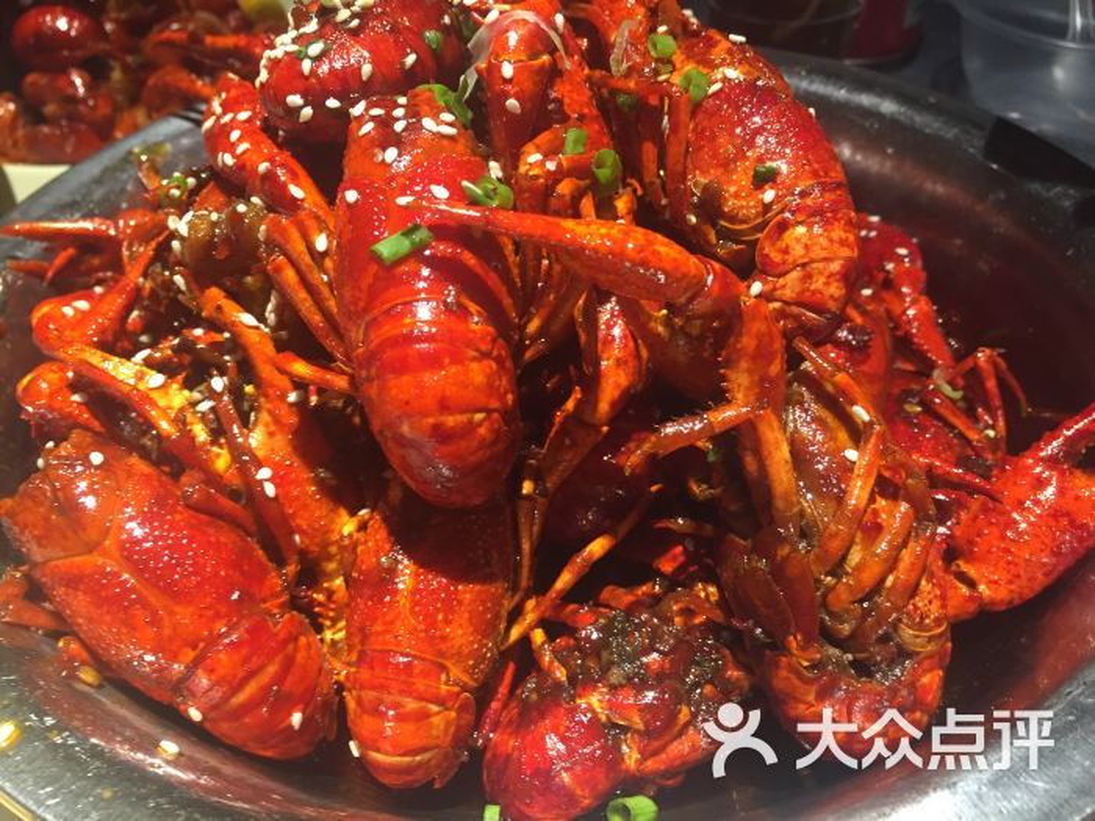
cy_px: 410
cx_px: 548
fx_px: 917
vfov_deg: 48.2
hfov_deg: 61.7
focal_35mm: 29
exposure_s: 1/33
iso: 160
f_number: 2.2
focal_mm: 4.15
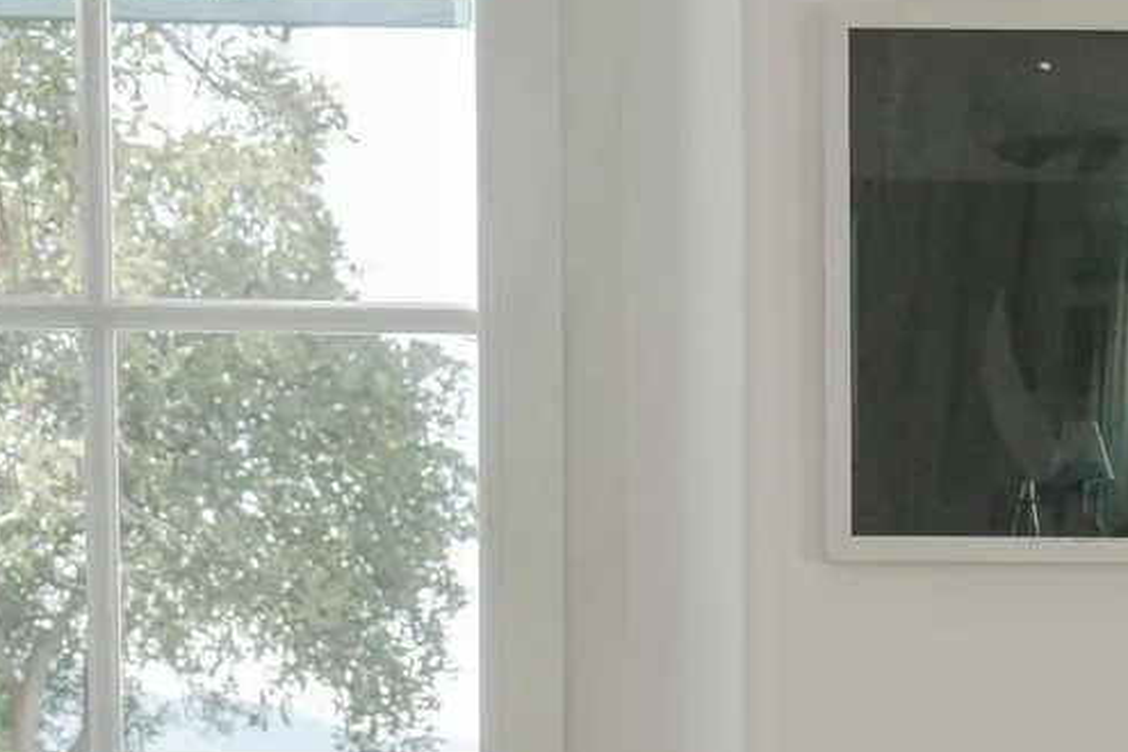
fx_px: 4794
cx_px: 1246
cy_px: 1240
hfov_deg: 13.2
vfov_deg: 8.7
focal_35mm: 153
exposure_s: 1/320
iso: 800
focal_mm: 39
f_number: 5.6
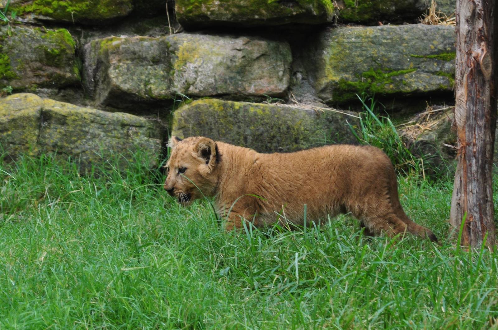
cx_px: 249
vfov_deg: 6.1
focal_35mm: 225
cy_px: 165
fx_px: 3108
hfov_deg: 9.2
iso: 400
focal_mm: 150
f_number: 9
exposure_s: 1/125
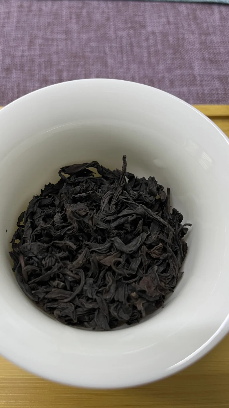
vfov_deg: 66.1
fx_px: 313
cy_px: 208
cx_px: 102
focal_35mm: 29
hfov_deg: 40.1
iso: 80
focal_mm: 5.1
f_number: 1.6
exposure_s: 1/50
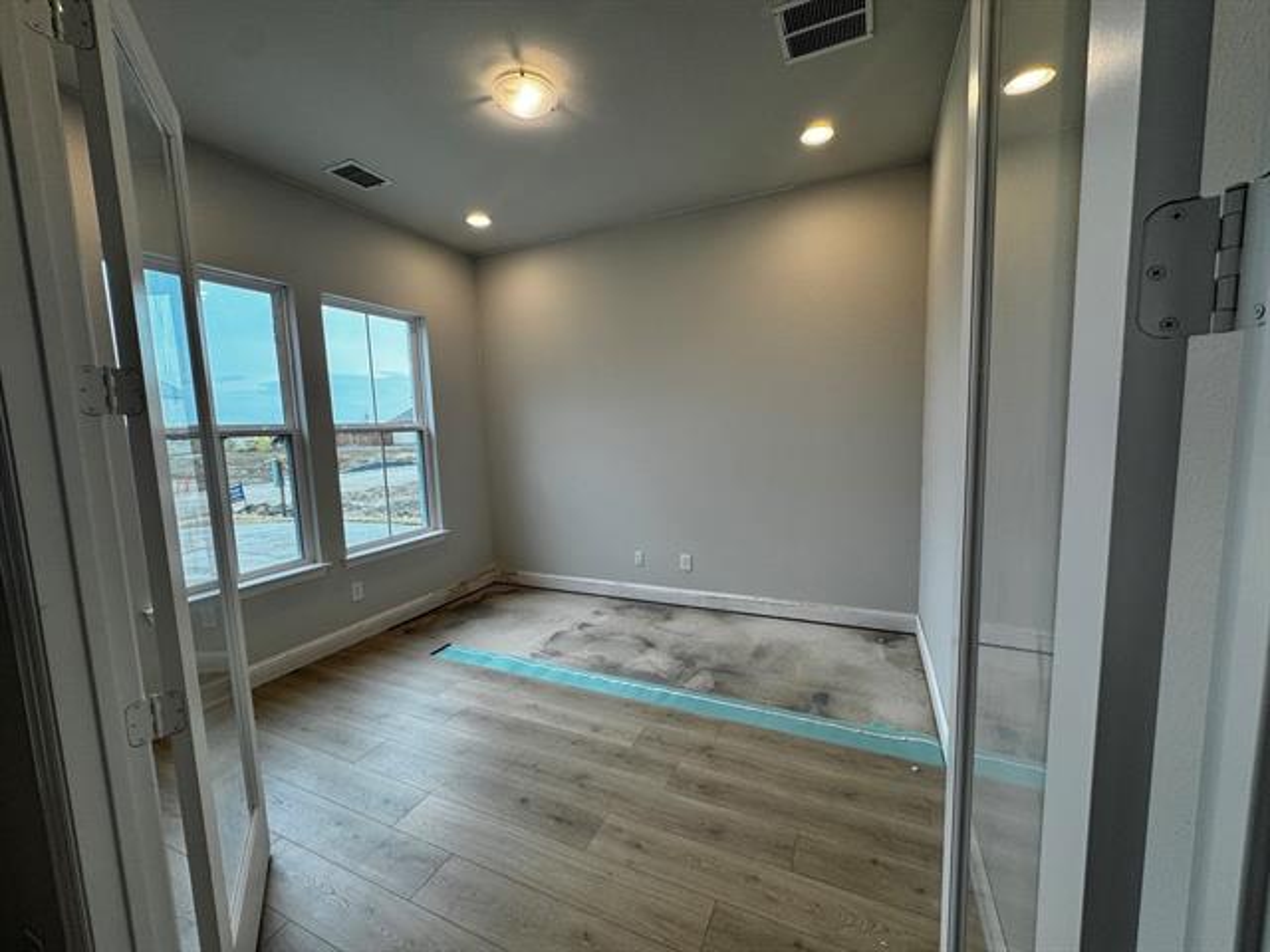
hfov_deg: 102.1
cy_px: 476
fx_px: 514
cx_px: 635
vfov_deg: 85.7
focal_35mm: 14
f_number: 2.2
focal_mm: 2.22
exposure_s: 1/120
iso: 64
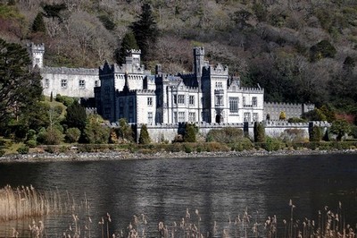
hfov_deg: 24.6
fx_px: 817
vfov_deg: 16.5
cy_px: 119
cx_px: 178
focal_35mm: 82
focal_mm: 55
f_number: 5.6
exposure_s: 1/500
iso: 320
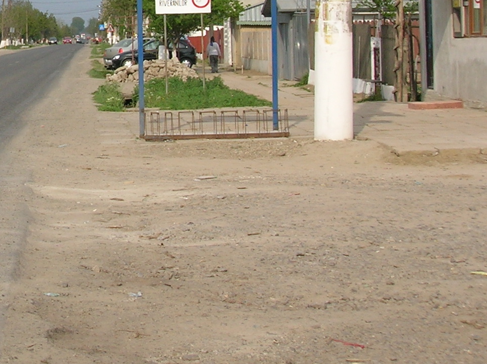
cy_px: -50
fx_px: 1673
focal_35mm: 119
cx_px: -45
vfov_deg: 12.2
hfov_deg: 16.1
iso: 50
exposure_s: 1/237
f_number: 5.6
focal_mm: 8.4
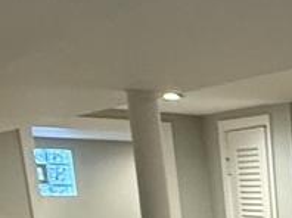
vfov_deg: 12.7
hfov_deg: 15.5
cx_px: 578
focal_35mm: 102
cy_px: 433
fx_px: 859
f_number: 2.2
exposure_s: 1/60
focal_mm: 2.22
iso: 250
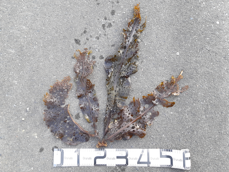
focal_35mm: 26
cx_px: 114
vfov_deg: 53.1
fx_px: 172
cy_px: 86
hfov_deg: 67.3
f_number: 1.7
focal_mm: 3.93
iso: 40
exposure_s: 1/106
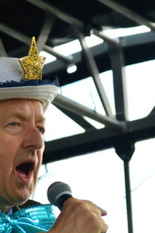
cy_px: 151
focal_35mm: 267
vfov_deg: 7.7
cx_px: 60
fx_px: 1724
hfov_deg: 5.1
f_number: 5
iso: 400
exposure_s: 1/320
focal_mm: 70
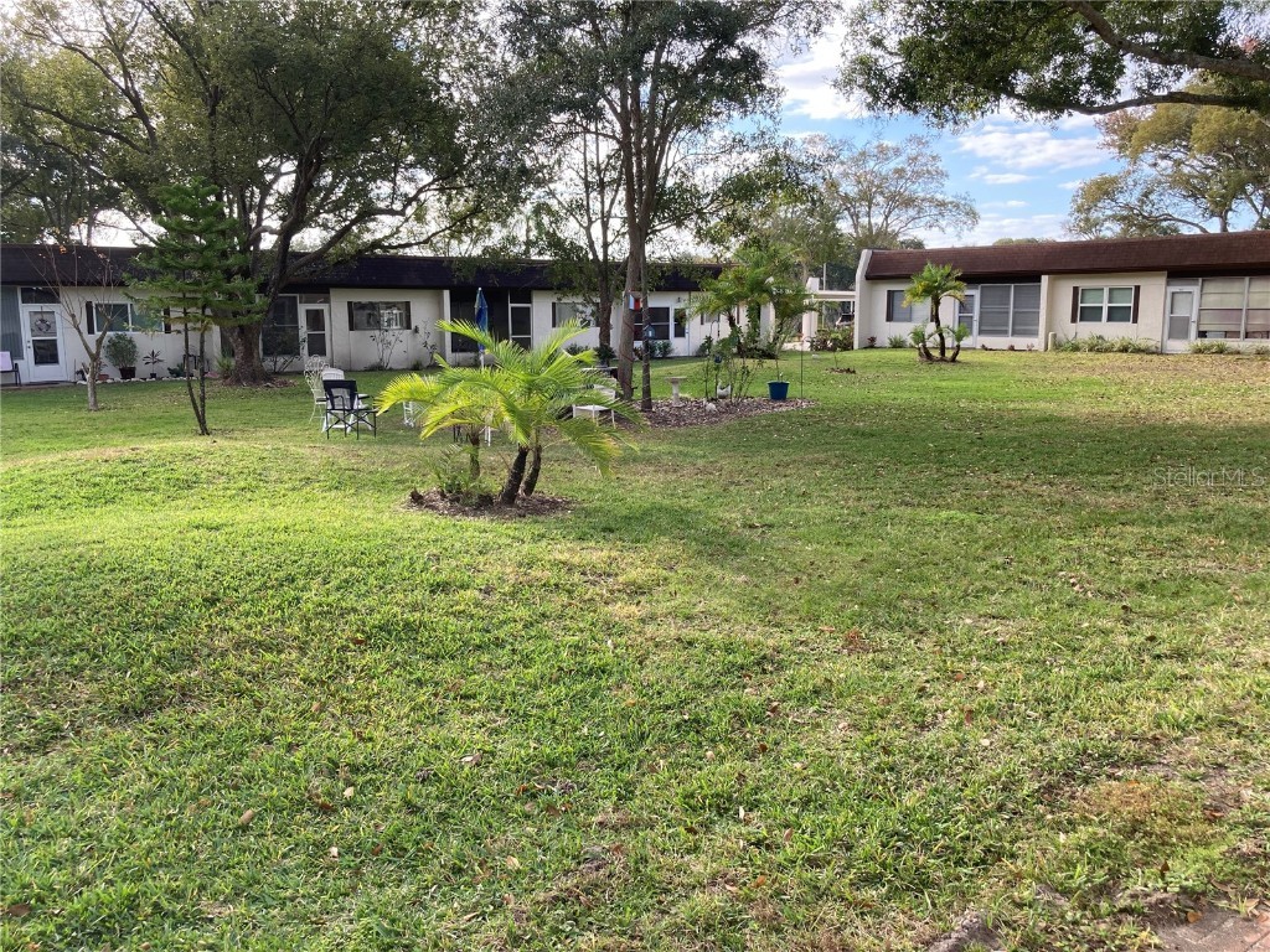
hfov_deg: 63.4
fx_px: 1027
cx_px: 635
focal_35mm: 28
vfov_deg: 49.7
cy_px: 476
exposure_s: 1/322
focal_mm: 3.99
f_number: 1.8
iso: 20
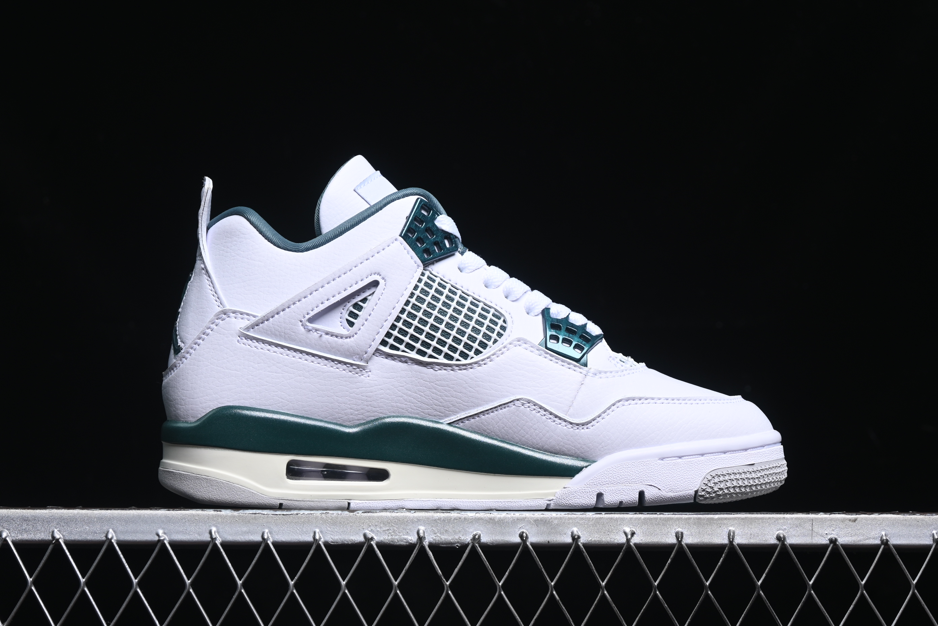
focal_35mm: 75
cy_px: 313
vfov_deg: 18.2
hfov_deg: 27.0
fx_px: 1954
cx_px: 469
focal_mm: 50
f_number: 7.1
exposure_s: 1/60
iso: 160
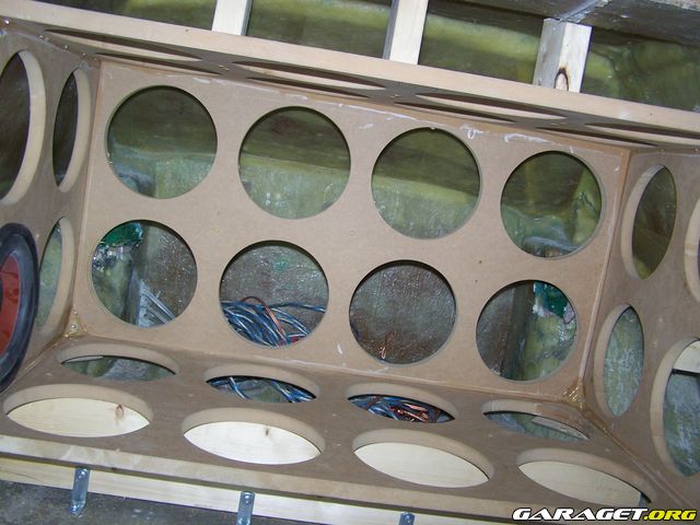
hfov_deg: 49.0
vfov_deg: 37.7
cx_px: 350
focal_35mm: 38
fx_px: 768
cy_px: 262
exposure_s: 1/60
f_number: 2.8
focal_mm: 6.3
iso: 80
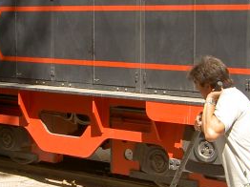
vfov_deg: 16.2
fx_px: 657
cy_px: 77
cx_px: 93
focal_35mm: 91
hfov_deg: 21.5
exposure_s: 1/160
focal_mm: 5.6
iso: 50
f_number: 4.7
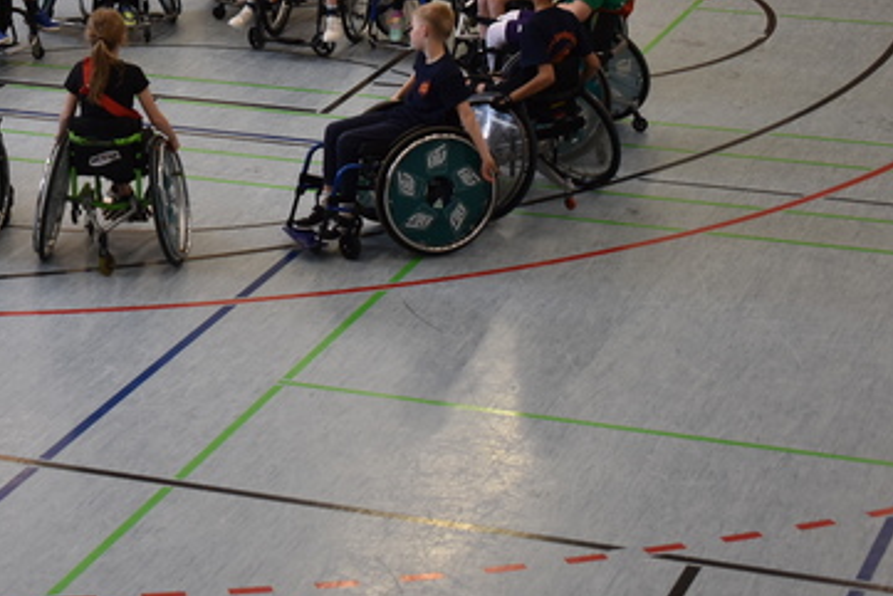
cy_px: -7
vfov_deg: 11.0
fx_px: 3052
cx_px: 115
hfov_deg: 16.5
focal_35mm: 123
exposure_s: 1/60
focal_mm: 40
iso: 500
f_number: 4.8
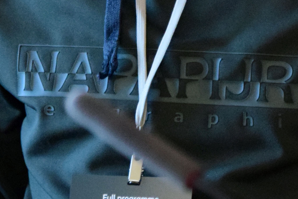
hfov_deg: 2.1
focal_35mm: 963
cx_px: 130
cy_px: -178
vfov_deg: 1.4
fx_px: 7972
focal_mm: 145
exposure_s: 1/160
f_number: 2.8
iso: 2500
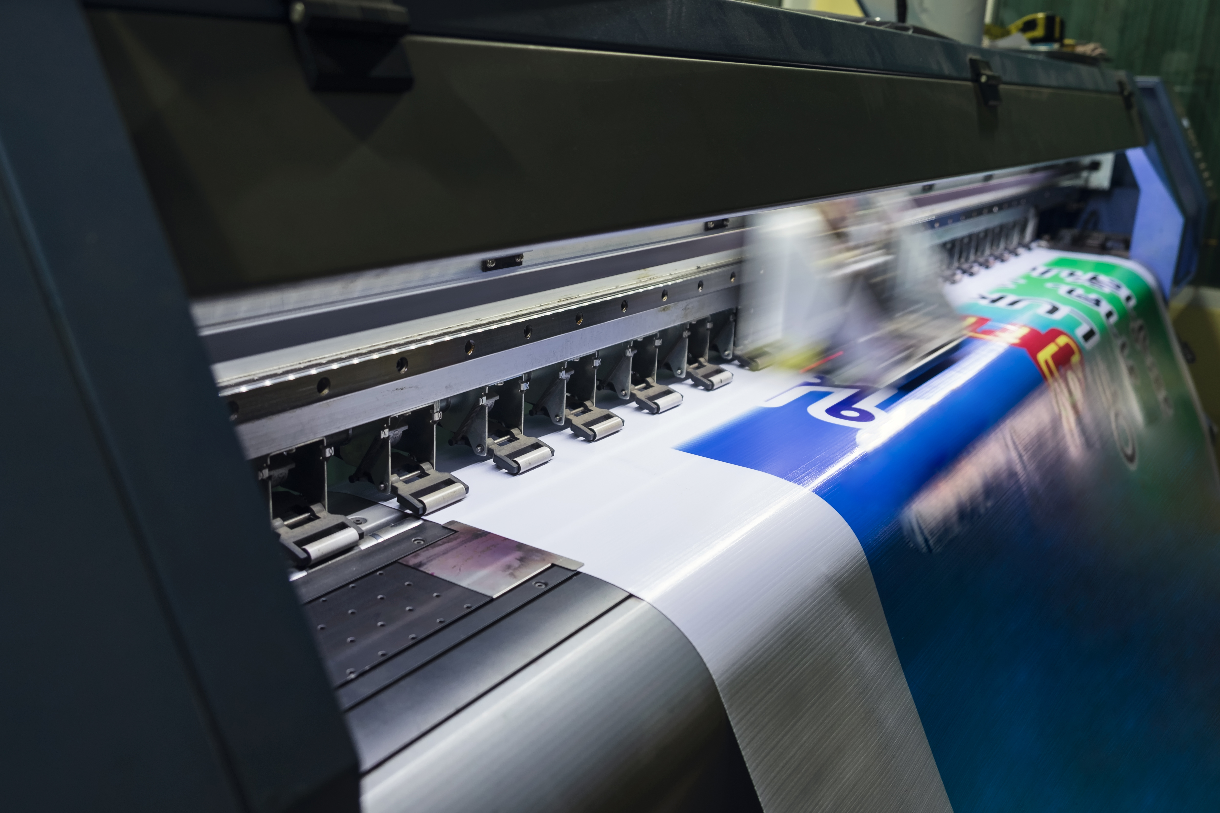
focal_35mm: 31
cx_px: 610
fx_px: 1050
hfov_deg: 60.3
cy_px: 406
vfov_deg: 42.3
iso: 250
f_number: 4
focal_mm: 20.5
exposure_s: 1/10
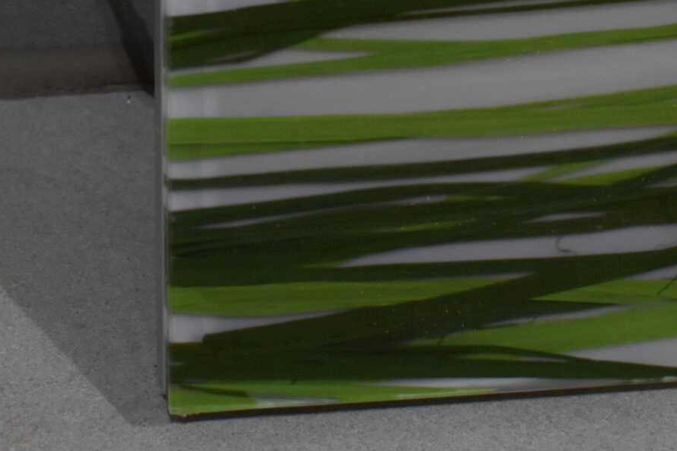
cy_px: 18
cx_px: 334
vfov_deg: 11.3
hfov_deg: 17.1
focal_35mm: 120
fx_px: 2256
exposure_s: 1/200
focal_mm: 28
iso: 800
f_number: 4.2
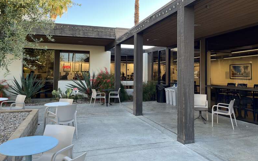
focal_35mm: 28
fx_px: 197
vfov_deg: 44.3
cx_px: 129
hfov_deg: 66.5
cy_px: 64
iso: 40
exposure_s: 1/168
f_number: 1.6
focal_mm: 5.1
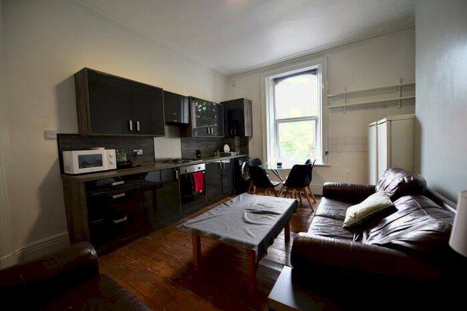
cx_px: 234
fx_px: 182
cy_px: 156
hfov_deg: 104.2
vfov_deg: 81.2
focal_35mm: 14
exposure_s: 1/100
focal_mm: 14
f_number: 2.8
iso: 500
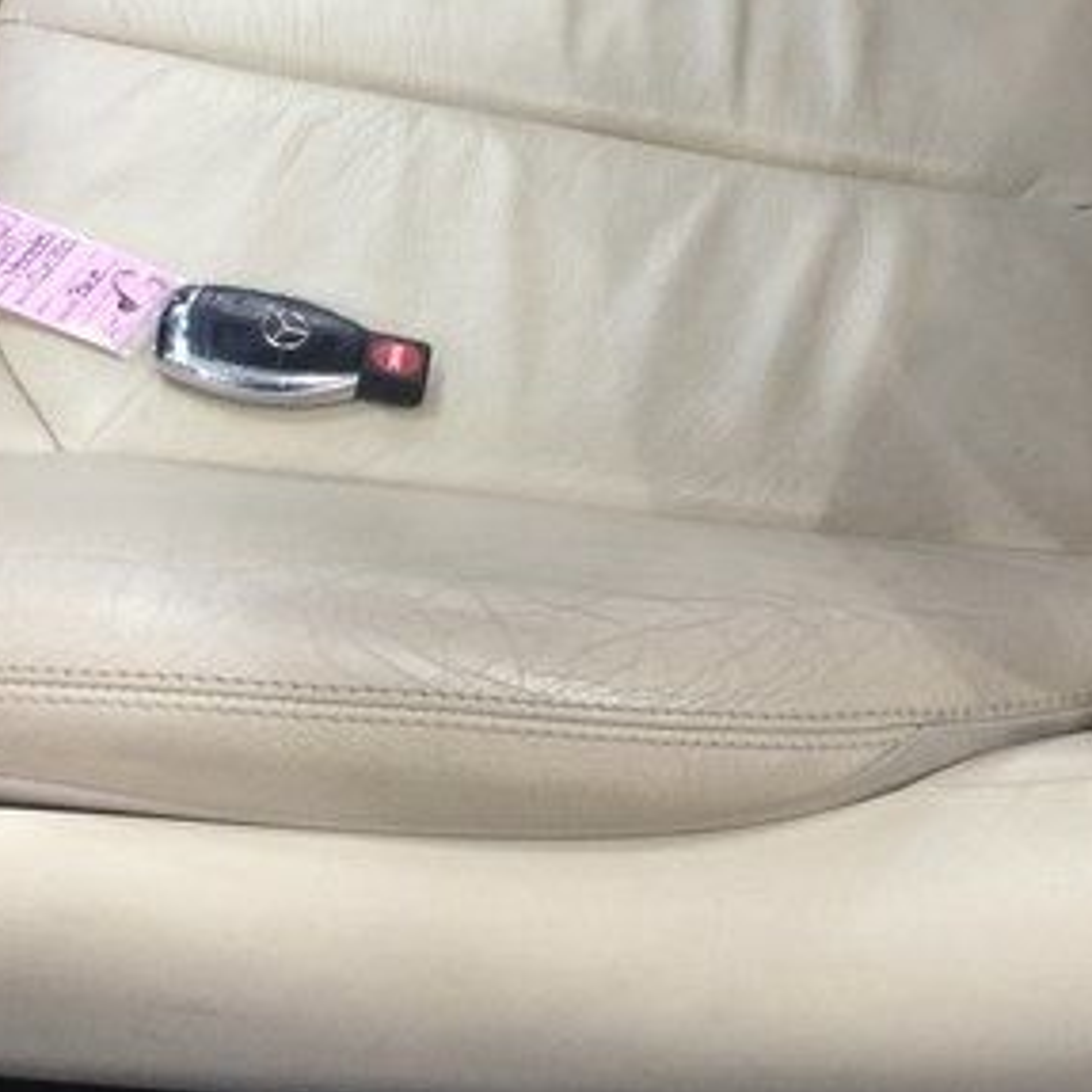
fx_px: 2248
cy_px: 255
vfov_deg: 26.9
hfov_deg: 27.3
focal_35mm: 63
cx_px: 582
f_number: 2.4
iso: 80
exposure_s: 1/24
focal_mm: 3.3
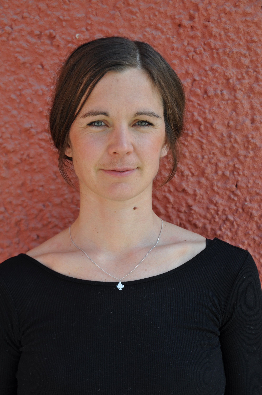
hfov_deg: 18.1
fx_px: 821
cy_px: 198
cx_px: 131
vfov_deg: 27.0
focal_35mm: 75
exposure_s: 1/200
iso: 200
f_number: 7.1
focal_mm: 50
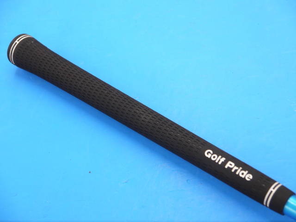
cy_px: 111
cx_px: 148
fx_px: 718
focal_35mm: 84
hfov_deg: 23.3
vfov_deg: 17.6
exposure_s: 1/80
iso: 640
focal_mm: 42
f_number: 5.6
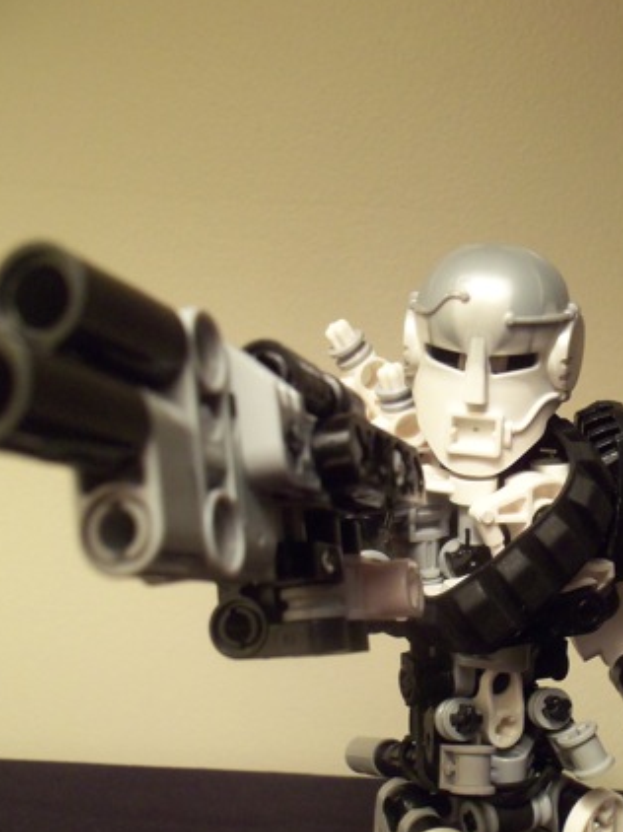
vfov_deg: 42.2
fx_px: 1057
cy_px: 574
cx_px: 396
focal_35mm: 44
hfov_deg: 32.7
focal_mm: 5.2
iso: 200
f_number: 3.4
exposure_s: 1/30
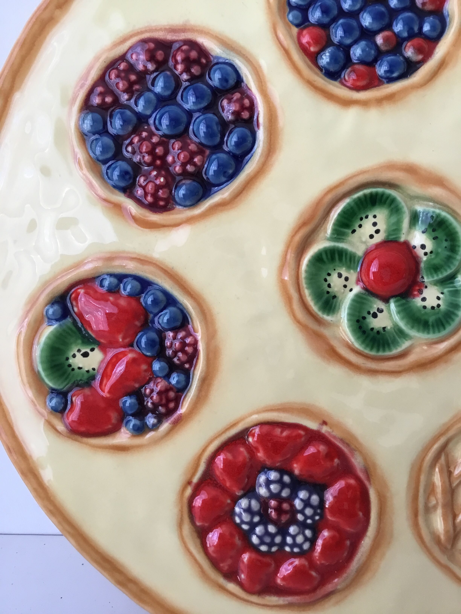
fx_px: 550
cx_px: 230
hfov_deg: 45.4
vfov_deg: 58.4
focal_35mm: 31
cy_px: 307
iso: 80
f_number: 2.4
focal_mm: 3.3
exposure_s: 1/33
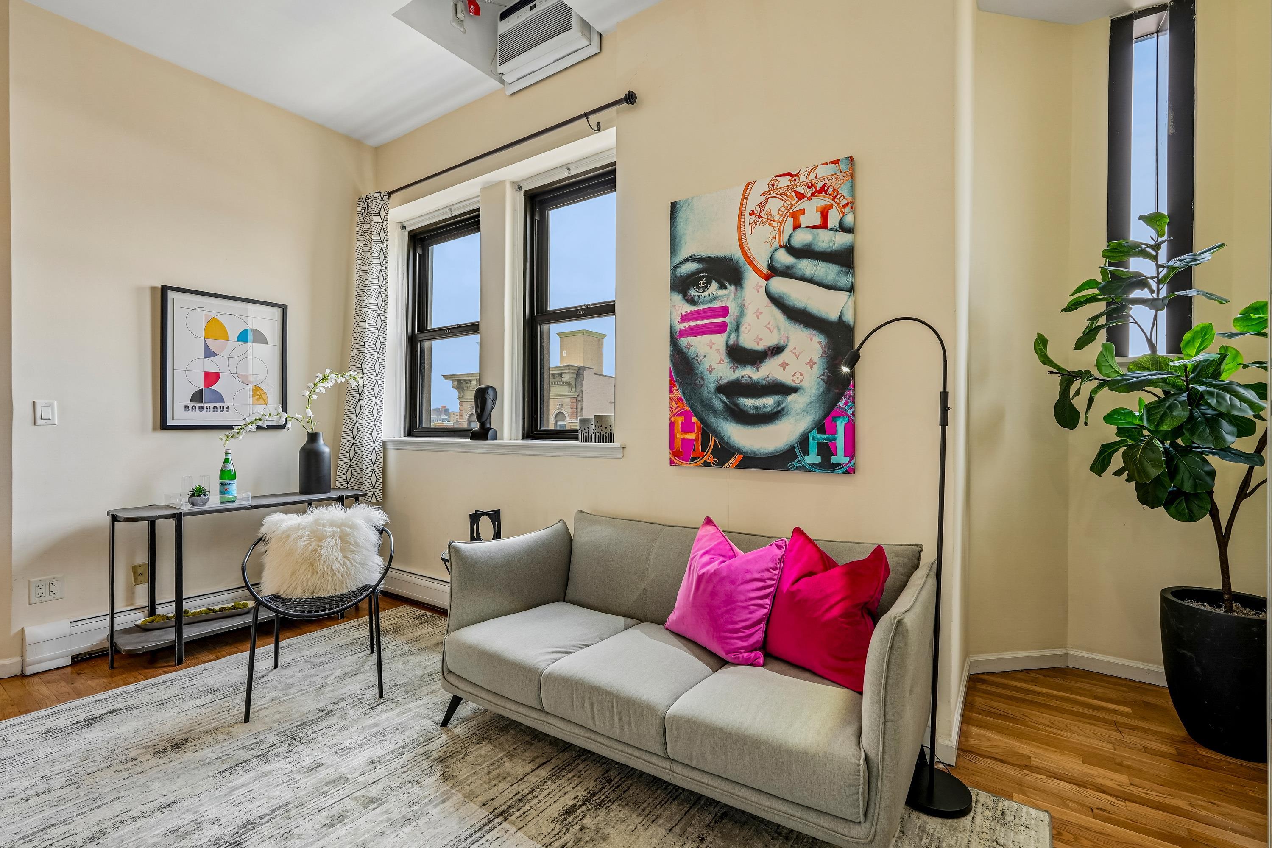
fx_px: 565
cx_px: 636
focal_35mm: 16
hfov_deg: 96.7
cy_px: 424
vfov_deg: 73.7
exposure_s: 1/30
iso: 250
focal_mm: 16
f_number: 8
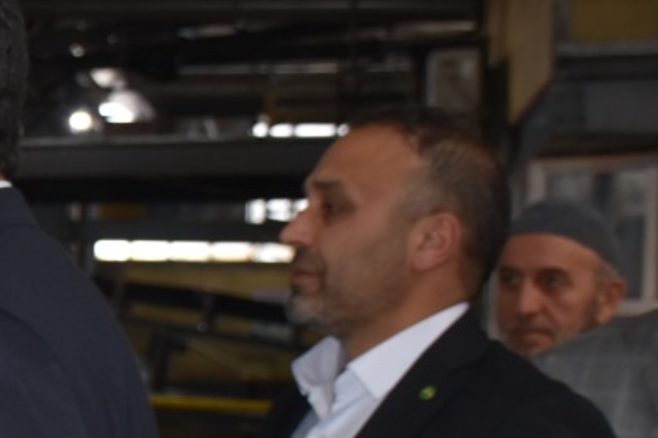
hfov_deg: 13.5
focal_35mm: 138
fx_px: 2521
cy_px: 363
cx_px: -488
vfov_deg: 9.9
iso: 400
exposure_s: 1/60
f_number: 4
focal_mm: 26
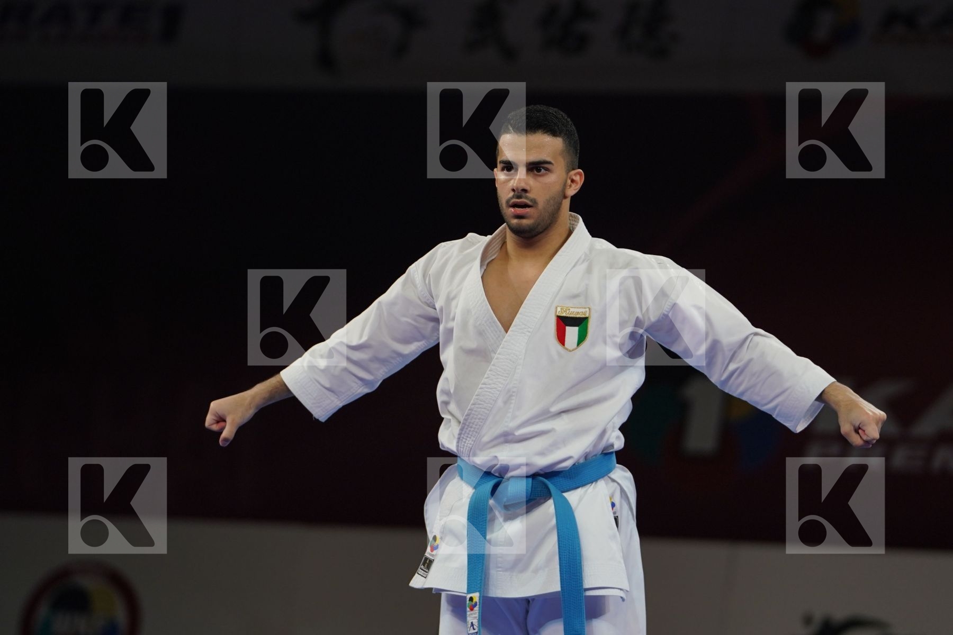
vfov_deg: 6.4
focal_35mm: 214
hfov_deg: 9.6
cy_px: 318
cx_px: 476
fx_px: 5665
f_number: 2.8
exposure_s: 1/500
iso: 500
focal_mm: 143
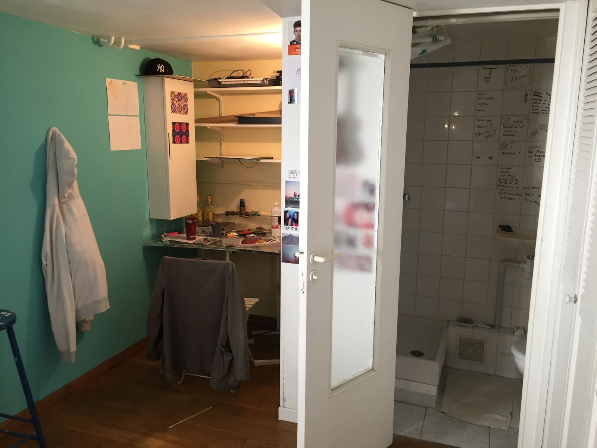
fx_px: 500
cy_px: 224
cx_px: 298
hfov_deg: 61.7
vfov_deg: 48.2
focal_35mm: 29
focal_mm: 4.15
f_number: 2.2
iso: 125
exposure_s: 1/33
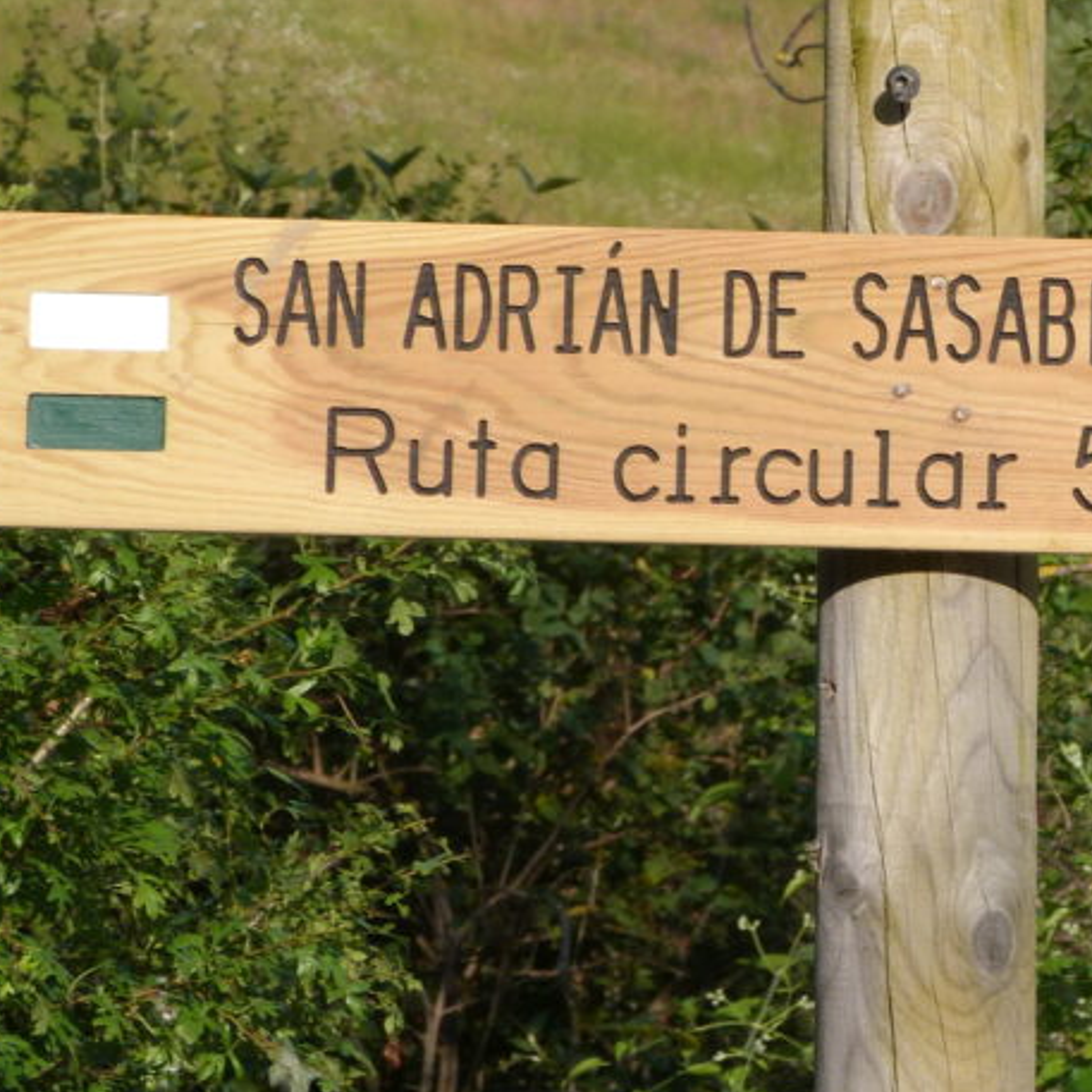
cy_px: 468
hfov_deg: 8.1
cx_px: 882
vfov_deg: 8.1
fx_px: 7709
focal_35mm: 216
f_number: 4.5
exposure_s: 1/250
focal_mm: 19.7
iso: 80
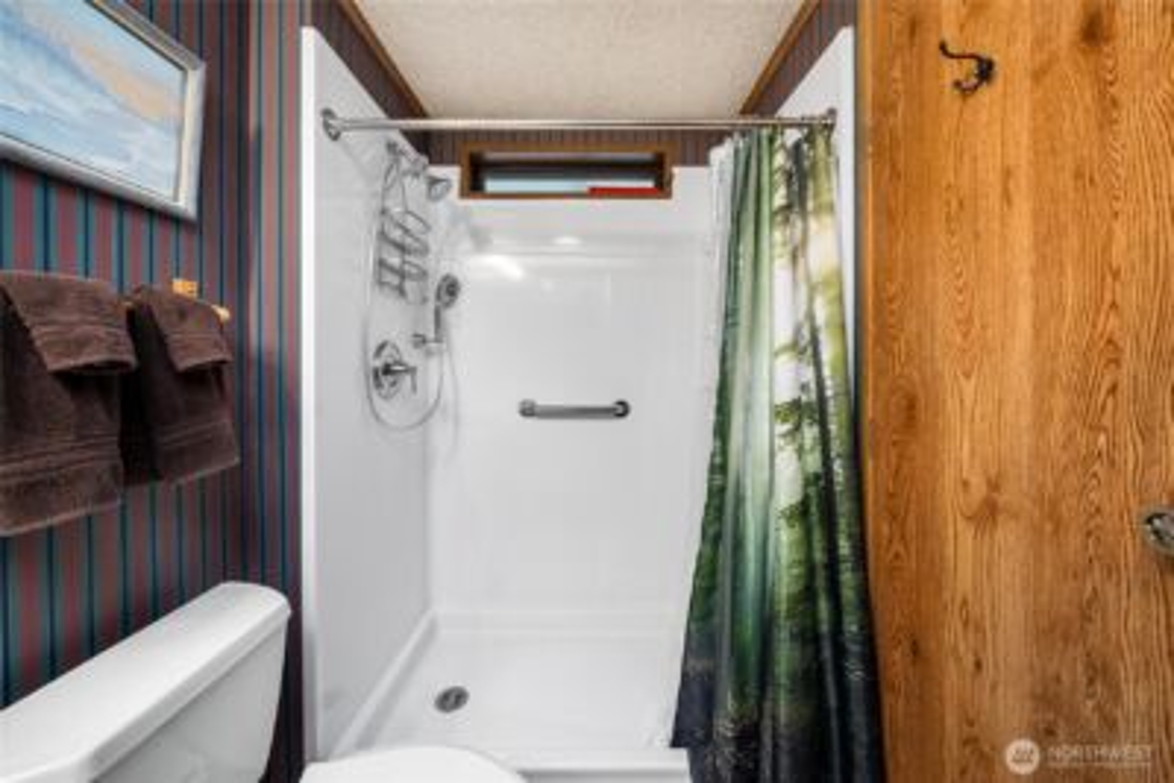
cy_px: 392
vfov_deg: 90.1
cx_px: 587
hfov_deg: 112.6
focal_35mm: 12
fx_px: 391
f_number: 7.1
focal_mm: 12
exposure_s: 1/60
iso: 640
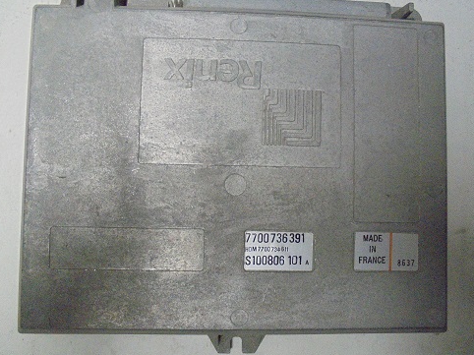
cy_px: 172
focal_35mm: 28
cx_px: 246
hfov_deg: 63.4
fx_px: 383
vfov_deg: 49.7
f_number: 3.5
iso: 800
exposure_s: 1/125
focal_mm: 4.6
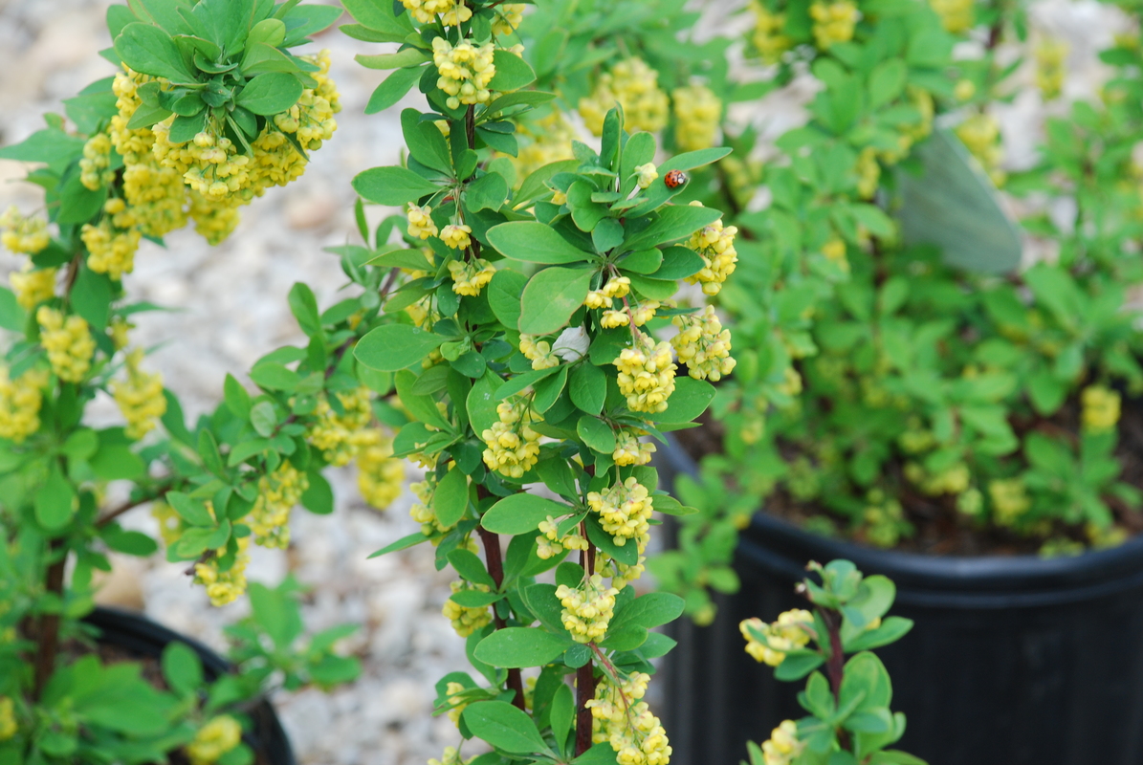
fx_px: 5007
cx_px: 572
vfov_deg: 8.7
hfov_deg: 13.0
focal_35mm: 158
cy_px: 382
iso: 200
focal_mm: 105
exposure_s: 1/125
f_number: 9
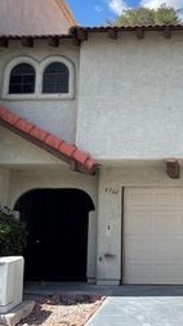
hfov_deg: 21.0
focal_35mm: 56
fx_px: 484
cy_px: 93
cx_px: 160
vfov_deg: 36.6
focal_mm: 5.1
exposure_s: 1/2545
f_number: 1.6
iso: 32
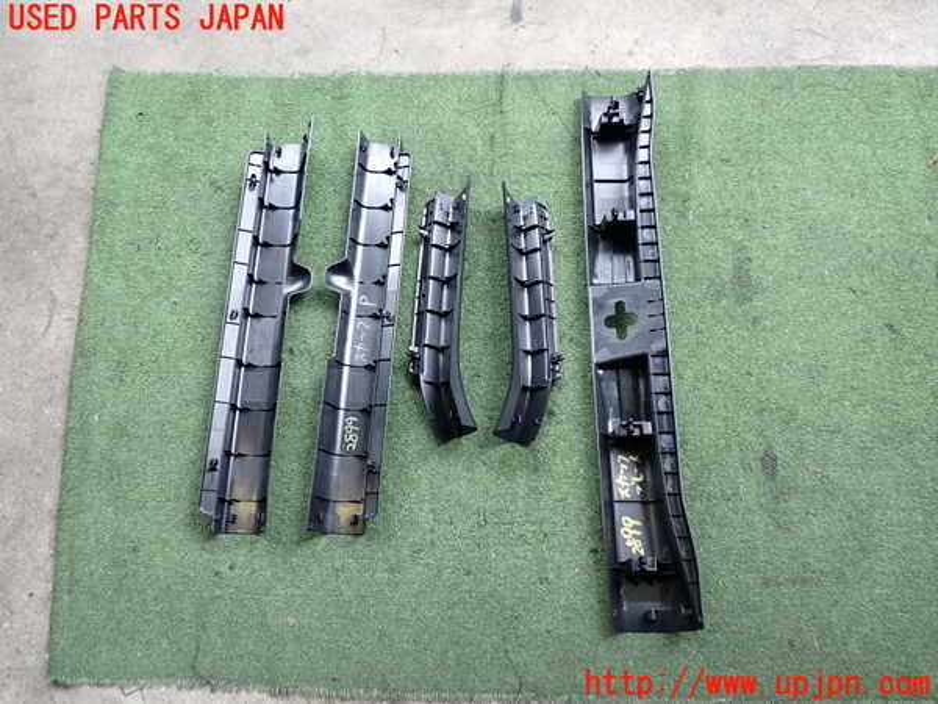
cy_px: 352
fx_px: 813
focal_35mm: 30
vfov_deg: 46.8
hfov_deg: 60.0
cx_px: 469
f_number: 2.3
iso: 125
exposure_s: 1/125
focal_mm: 5.4
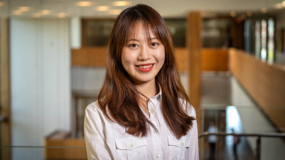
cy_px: 78
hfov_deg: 25.9
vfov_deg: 14.7
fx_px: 620
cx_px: 142
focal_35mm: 82
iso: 320
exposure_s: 1/160
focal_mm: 78
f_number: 4
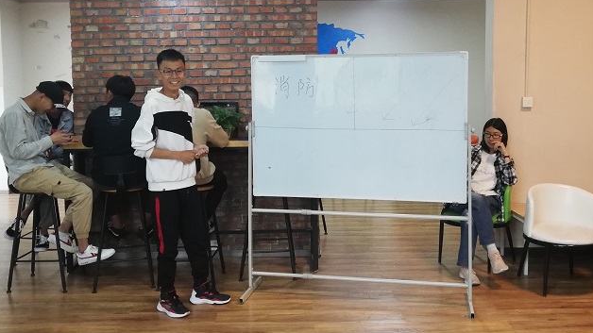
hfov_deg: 50.5
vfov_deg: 29.6
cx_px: 296
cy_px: 125
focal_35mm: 40
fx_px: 629
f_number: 2.2
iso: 320
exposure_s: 1/33.3
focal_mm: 3.81
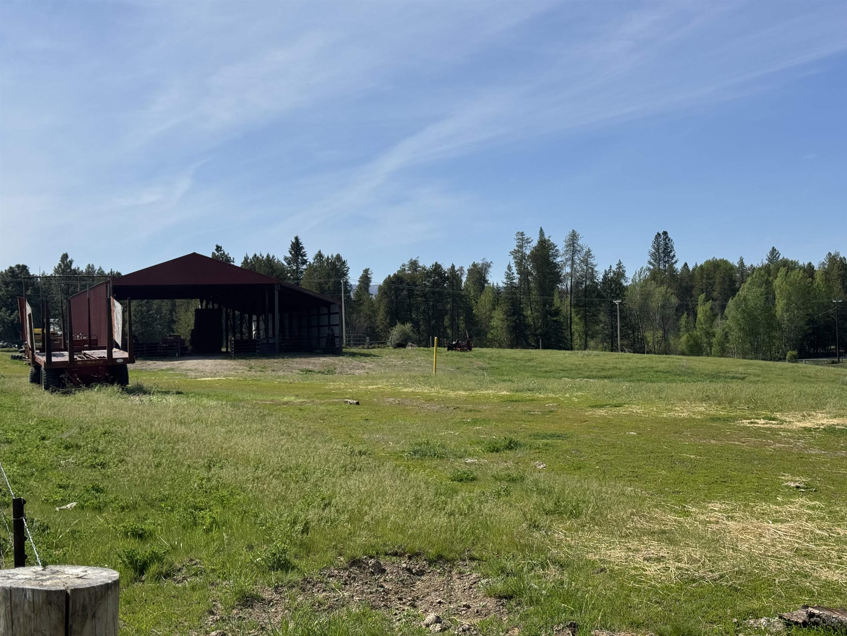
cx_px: 424
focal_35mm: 48
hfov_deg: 39.7
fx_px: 1174
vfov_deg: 30.3
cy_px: 318
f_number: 1.78
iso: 64
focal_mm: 6.76
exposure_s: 1/6410
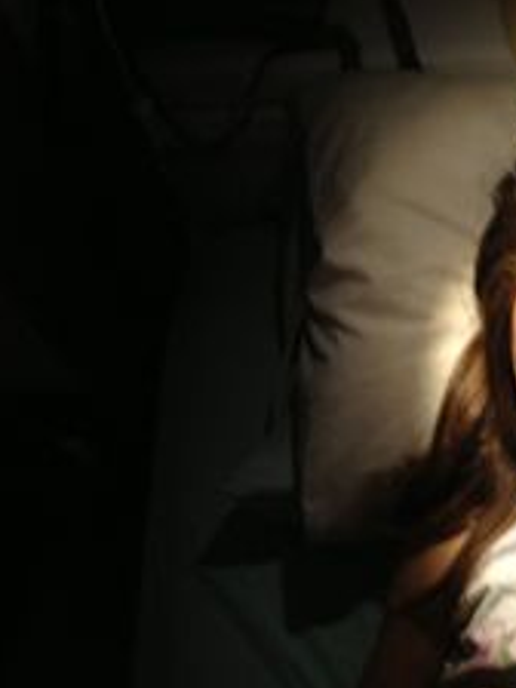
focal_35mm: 75
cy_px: 614
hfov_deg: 19.1
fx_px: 1491
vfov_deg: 25.2
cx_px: 522
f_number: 2.4
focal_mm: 4.28
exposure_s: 1/20
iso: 100
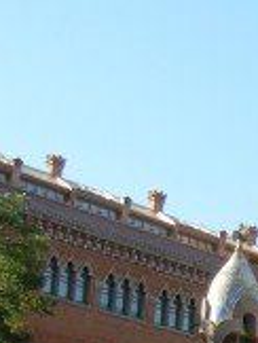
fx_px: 1407
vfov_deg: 13.4
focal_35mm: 142
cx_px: 472
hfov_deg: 9.9
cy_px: 438
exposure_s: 1/703
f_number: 3.5
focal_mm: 5.4
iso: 160
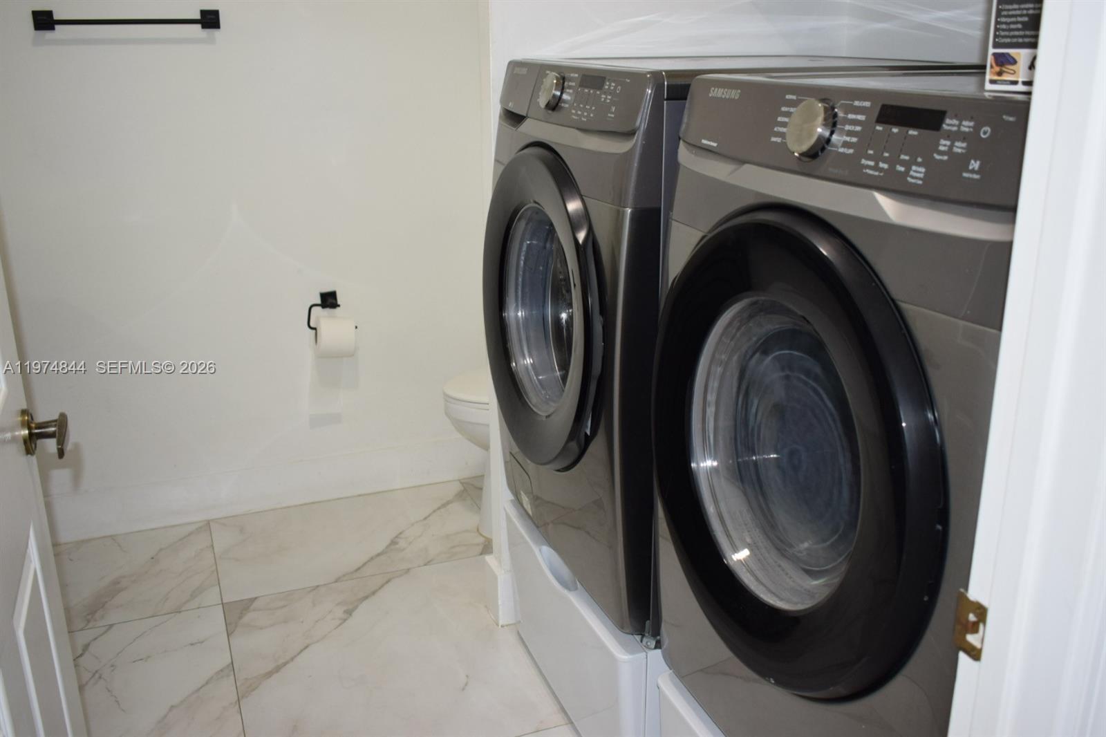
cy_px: 368
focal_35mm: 34
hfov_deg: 55.1
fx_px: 1060
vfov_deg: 38.3
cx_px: 553
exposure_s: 1/100
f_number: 5
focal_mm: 23
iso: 800
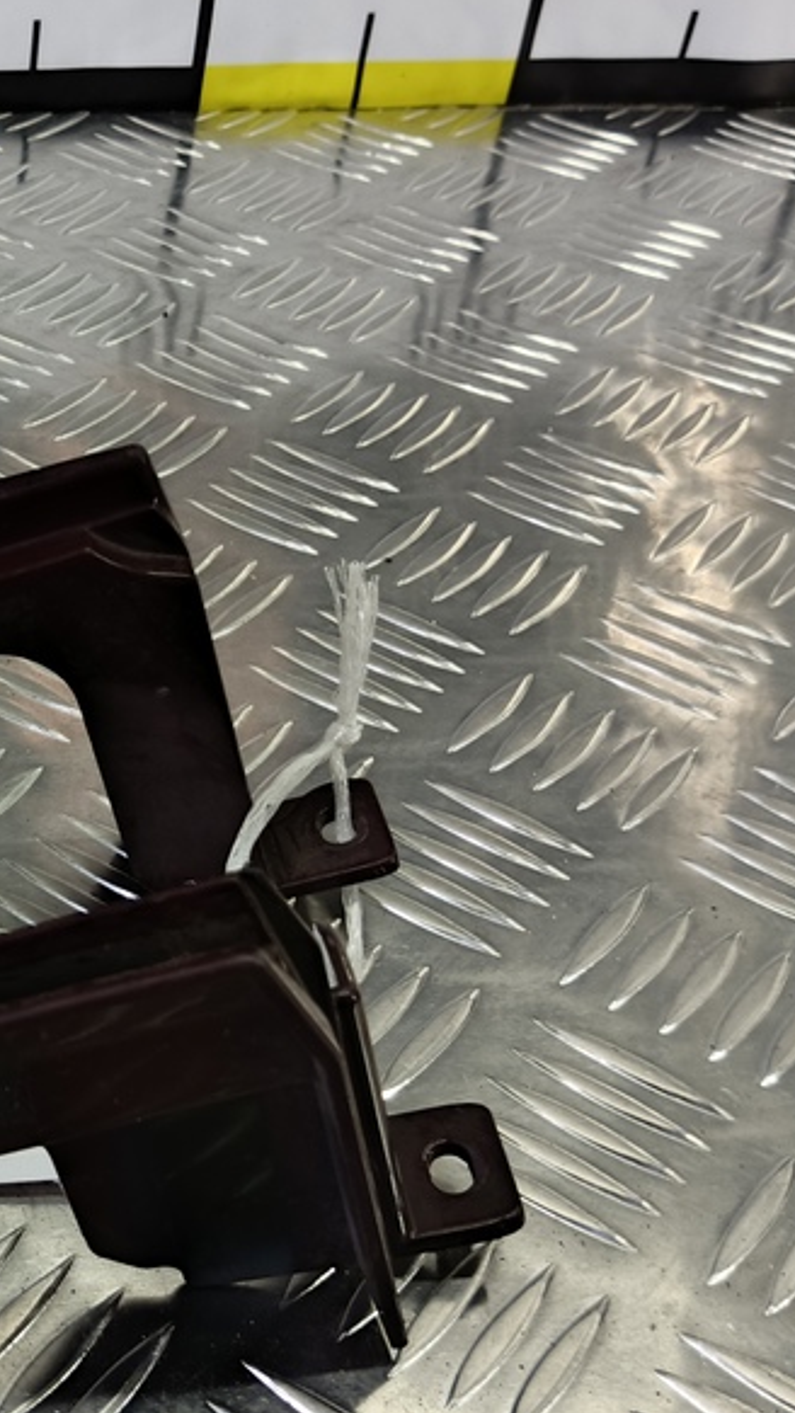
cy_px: 703
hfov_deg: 24.6
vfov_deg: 46.4
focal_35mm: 44
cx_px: -158
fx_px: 1649
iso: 110
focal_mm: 4.11
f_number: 1.6
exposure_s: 1/33.3
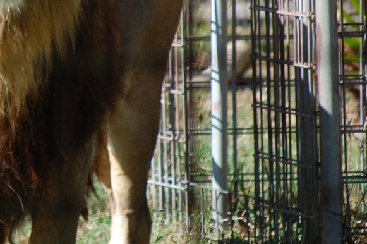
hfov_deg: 2.5
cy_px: -40
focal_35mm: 826
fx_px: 8411
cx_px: 5
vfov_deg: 1.7
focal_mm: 200
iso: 400
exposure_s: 1/640
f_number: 5.6
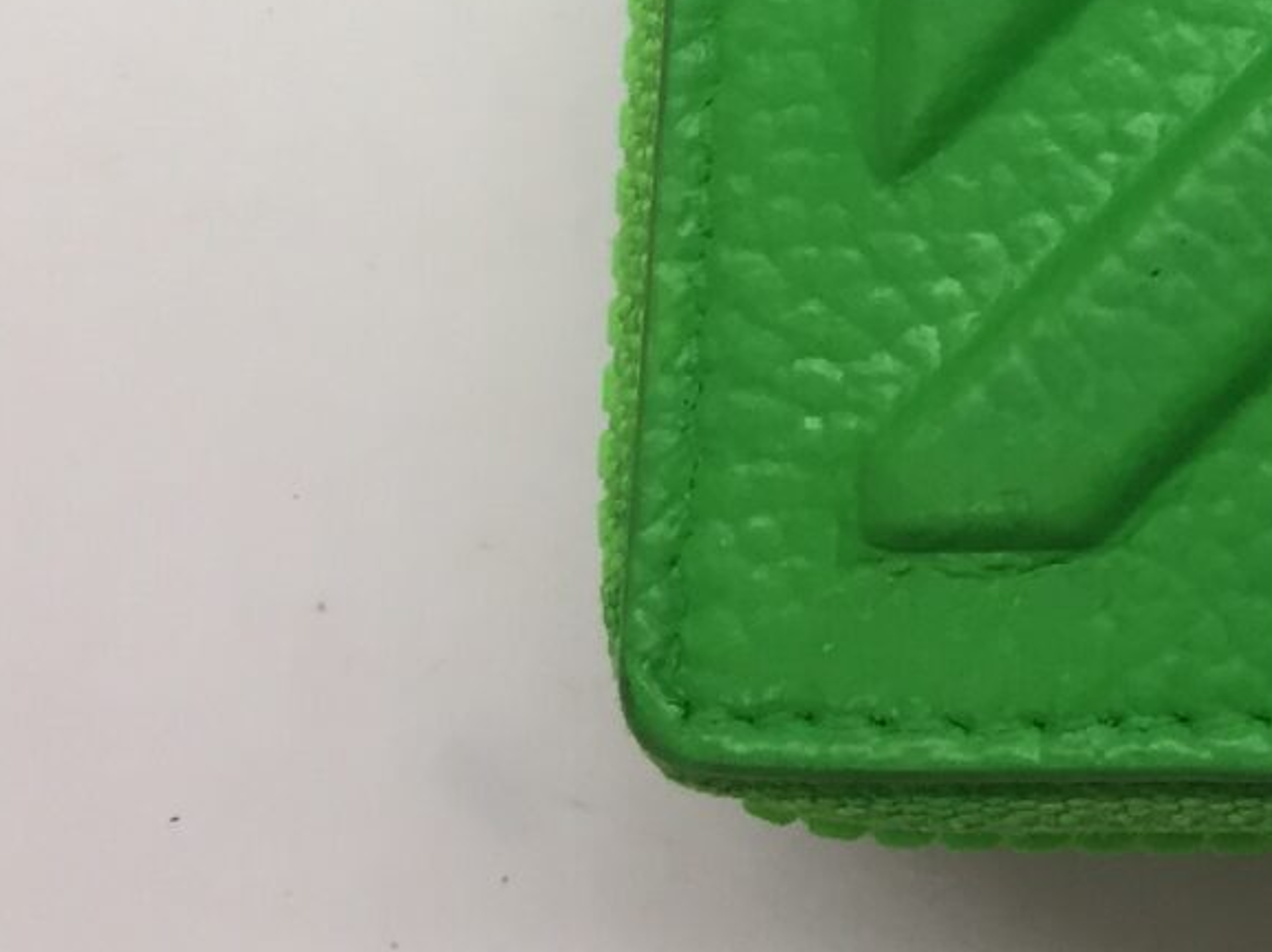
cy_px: -240
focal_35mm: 103
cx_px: 2039
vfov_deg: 13.9
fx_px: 3782
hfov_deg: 16.9
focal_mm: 4.15
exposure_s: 1/40
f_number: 2.2
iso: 32
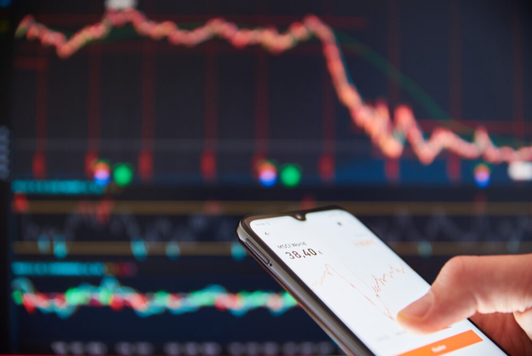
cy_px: 178
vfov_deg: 20.6
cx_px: 266
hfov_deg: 30.5
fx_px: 976
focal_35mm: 66
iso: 500
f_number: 2.8
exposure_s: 1/20
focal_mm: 66
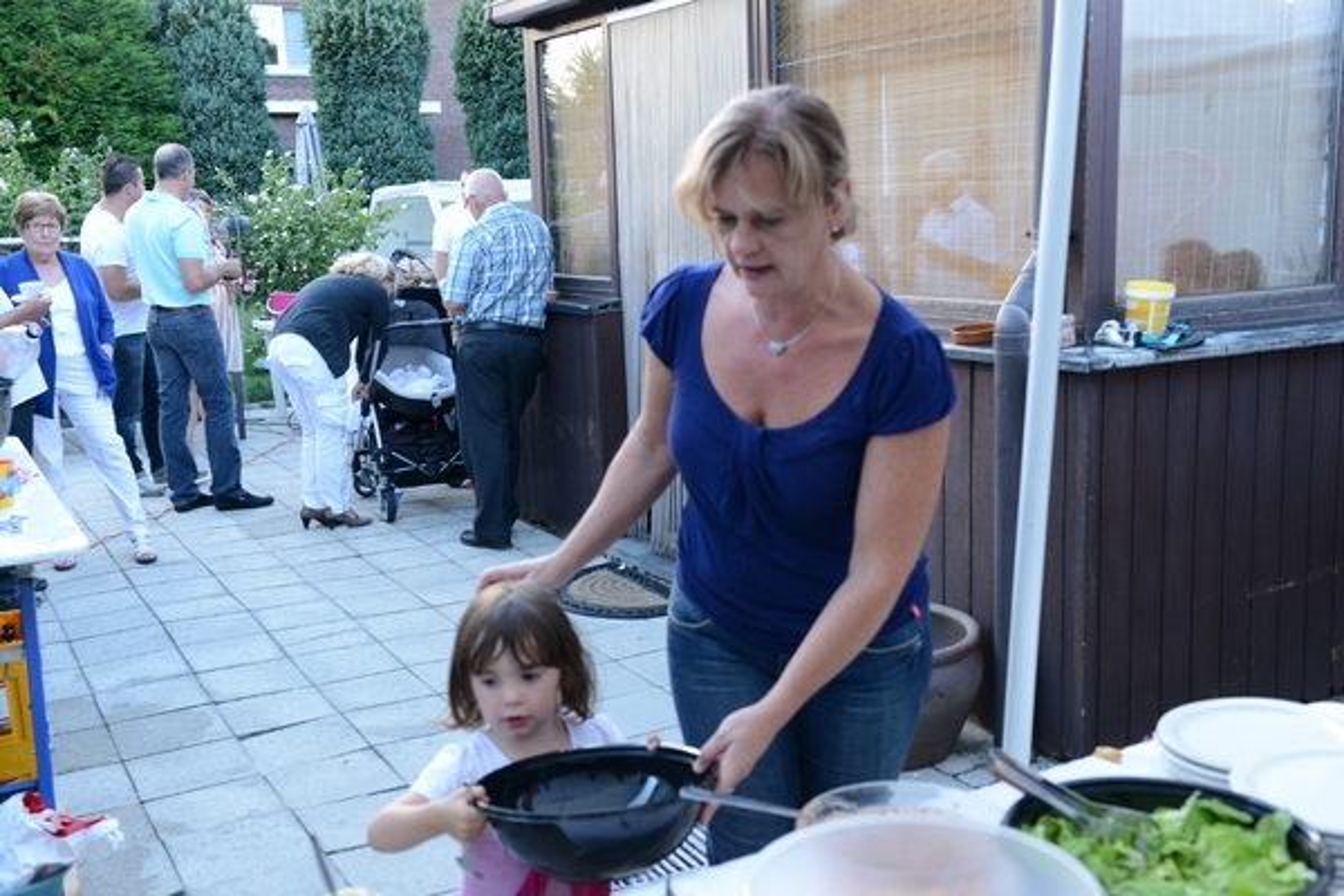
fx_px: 1419
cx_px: 672
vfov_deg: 35.1
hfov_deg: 50.7
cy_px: 448
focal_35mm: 38
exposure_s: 1/125
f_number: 5.6
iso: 1250
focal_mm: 38
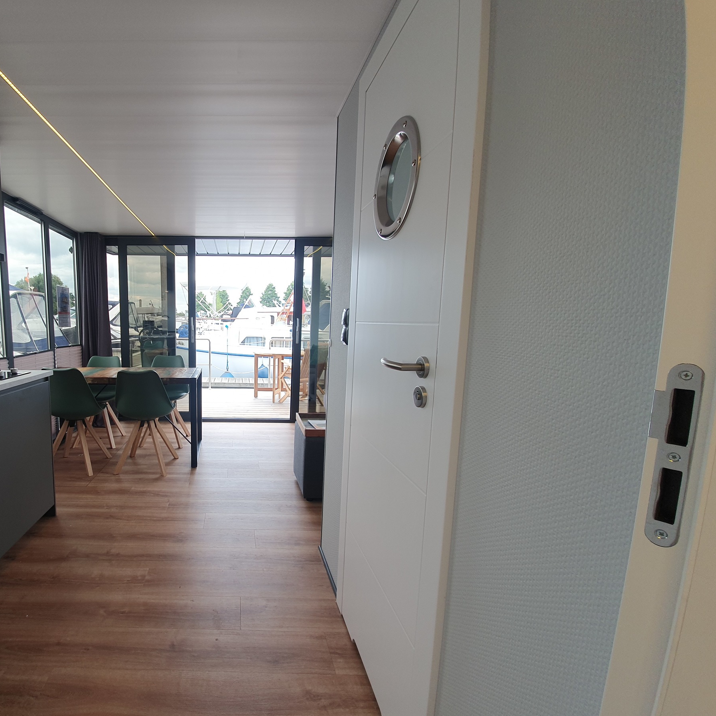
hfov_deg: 83.8
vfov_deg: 87.4
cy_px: 364
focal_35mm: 16
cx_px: 227
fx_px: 374
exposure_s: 1/50
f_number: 2.2
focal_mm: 1.8
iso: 50
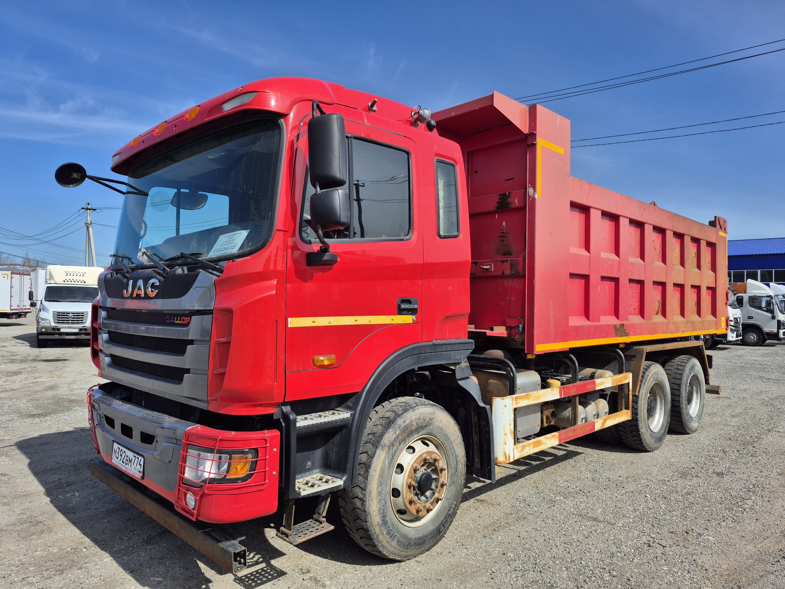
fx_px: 522
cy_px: 294
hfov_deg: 73.9
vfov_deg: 58.9
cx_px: 392
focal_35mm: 23
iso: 25
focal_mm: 5.4
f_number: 1.8
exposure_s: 1/2088
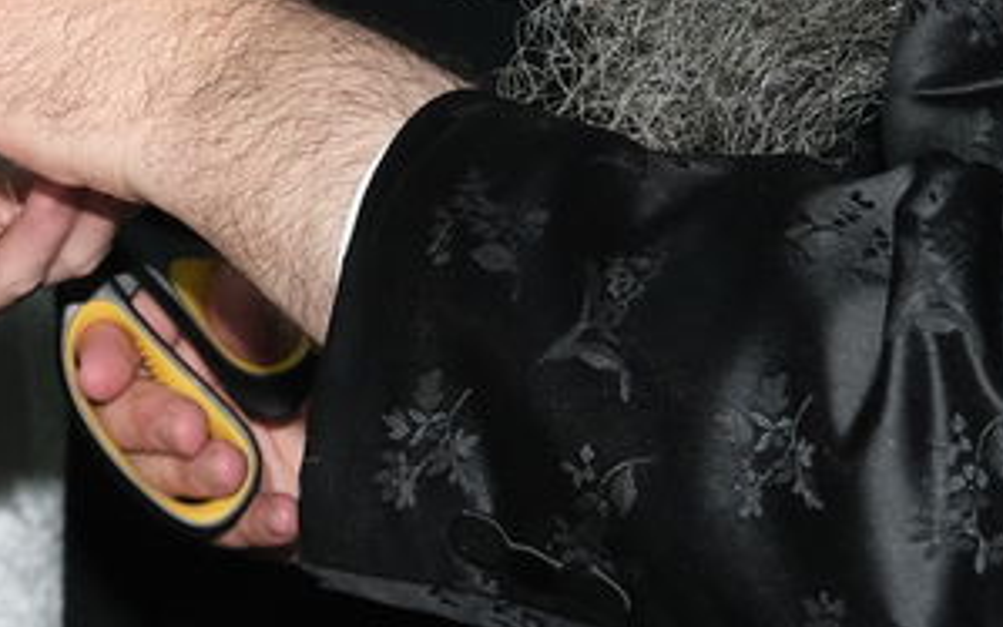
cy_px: -303
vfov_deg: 7.7
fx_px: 4566
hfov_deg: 12.2
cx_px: -302
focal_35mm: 167
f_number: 4
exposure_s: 1/125
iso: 1250
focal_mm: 23.5
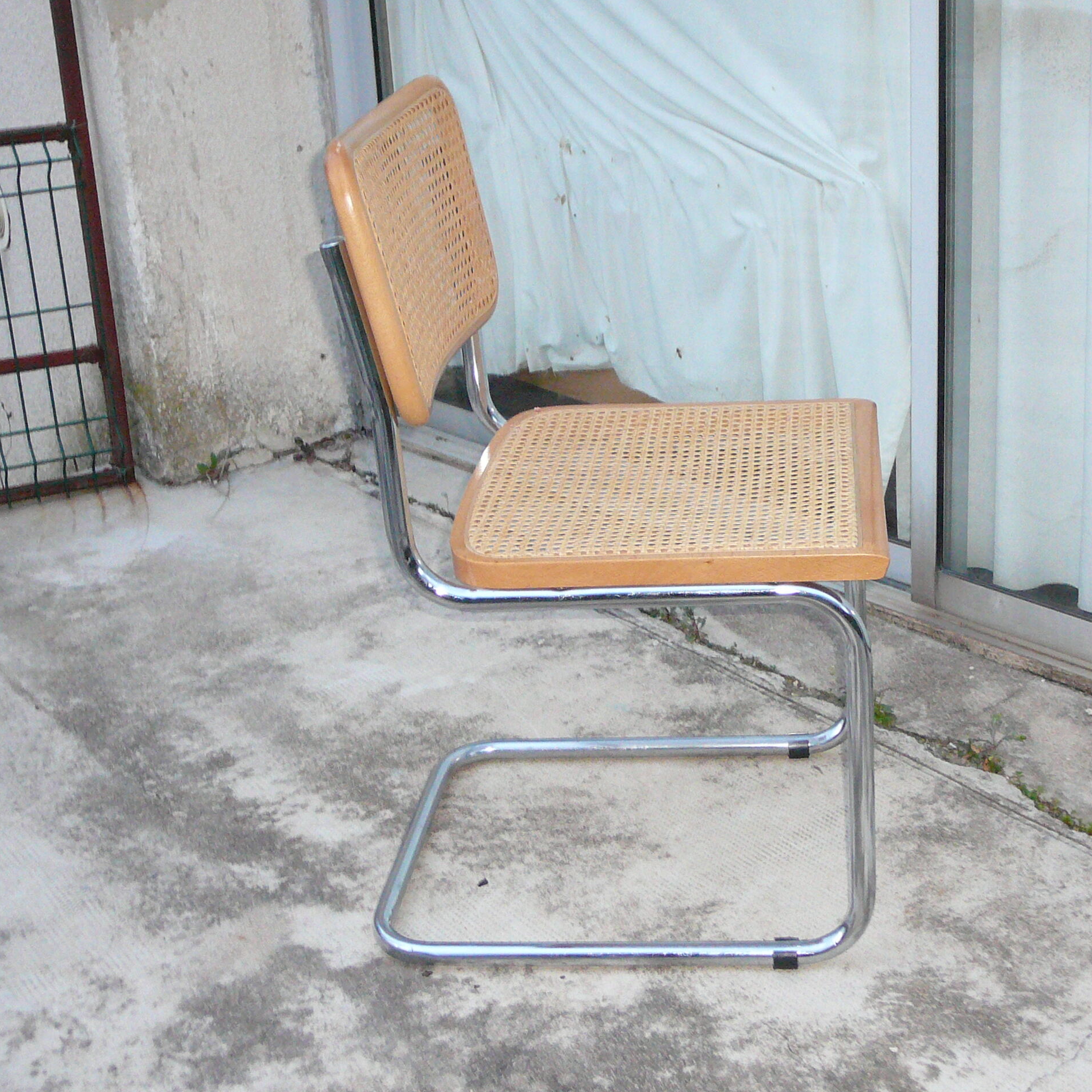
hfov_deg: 30.5
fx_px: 1999
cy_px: 544
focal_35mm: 56
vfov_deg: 30.6
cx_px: 642
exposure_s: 1/30
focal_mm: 7
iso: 320
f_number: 3.3
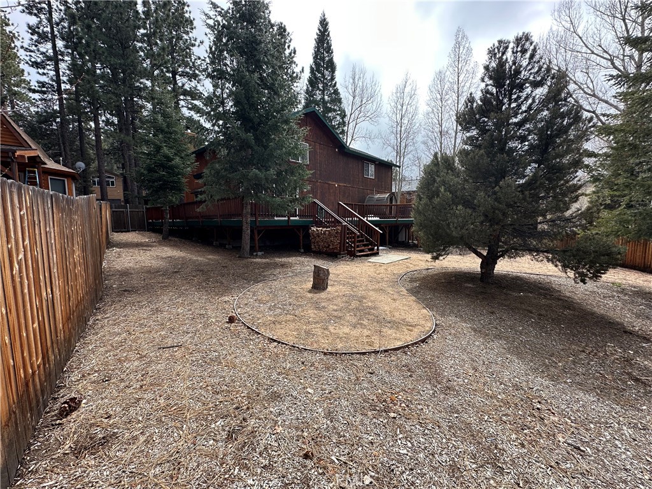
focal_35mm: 14
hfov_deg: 102.1
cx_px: 326
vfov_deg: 85.7
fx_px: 264
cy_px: 244
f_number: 2.2
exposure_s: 1/703
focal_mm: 2.22
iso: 40
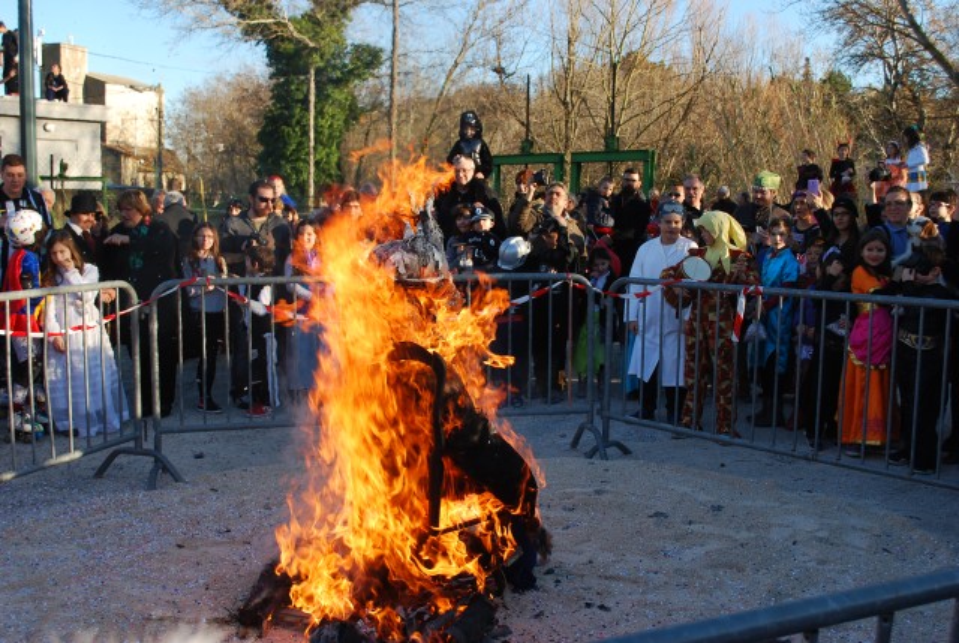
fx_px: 961
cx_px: 480
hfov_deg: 53.1
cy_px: 322
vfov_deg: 37.0
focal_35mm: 36
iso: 110
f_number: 5.6
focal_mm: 24
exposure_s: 1/125
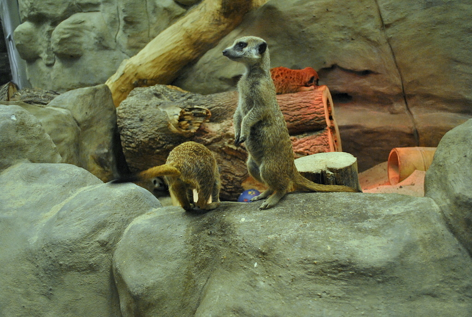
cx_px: 236
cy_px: 158
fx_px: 473
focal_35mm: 36
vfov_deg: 37.0
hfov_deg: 53.1
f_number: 4
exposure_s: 1/30
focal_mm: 24
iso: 720
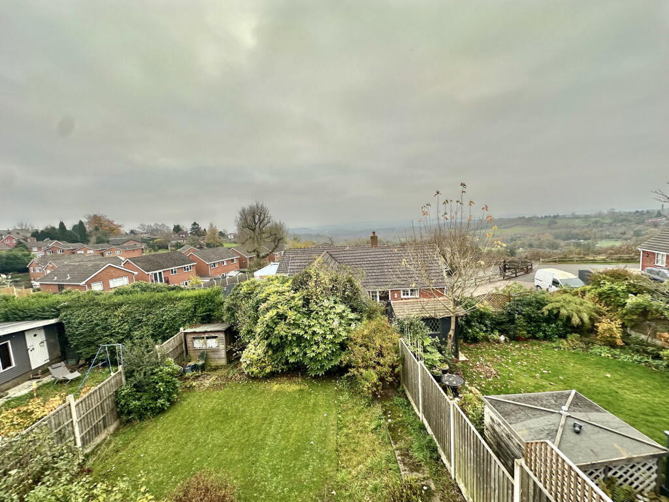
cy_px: 251
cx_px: 334
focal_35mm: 14
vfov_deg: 85.7
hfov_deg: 102.1
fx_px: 271
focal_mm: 2.22
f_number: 2.2
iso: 40
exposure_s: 1/130
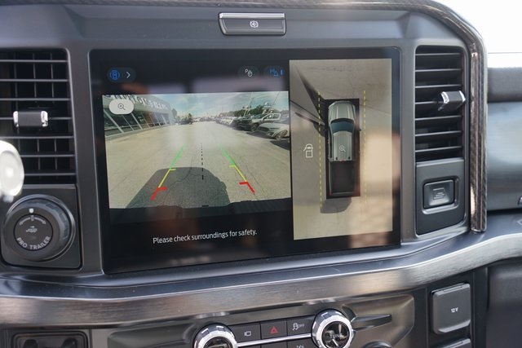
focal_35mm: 39
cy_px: 174
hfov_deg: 49.5
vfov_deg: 34.2
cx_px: 261
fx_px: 566
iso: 800
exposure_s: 1/160
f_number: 4
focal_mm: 39
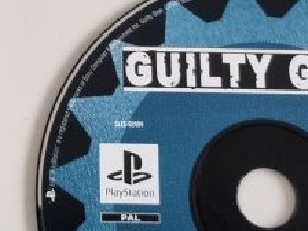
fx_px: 1032
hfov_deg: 16.5
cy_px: -25
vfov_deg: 12.5
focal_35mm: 116
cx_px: -29
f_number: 1.8
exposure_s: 1/50
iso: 250
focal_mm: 5.4
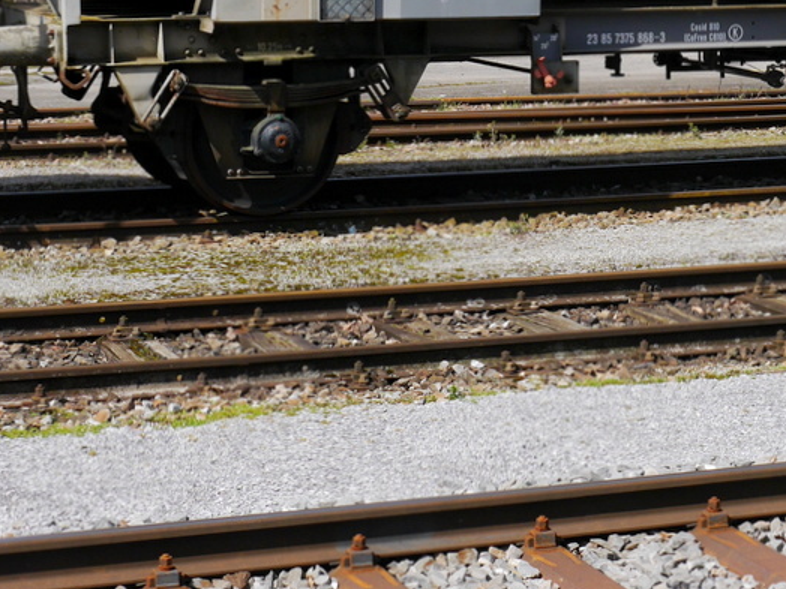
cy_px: -72
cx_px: 645
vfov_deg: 12.2
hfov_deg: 16.4
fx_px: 2702
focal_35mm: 119
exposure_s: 1/320
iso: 160
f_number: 9
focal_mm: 26
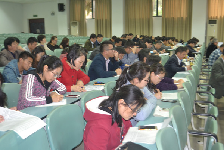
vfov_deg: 34.2
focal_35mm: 39
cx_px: 112
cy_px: 75
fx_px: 243
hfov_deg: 49.6
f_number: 4.2
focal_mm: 26
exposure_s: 1/15
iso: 720
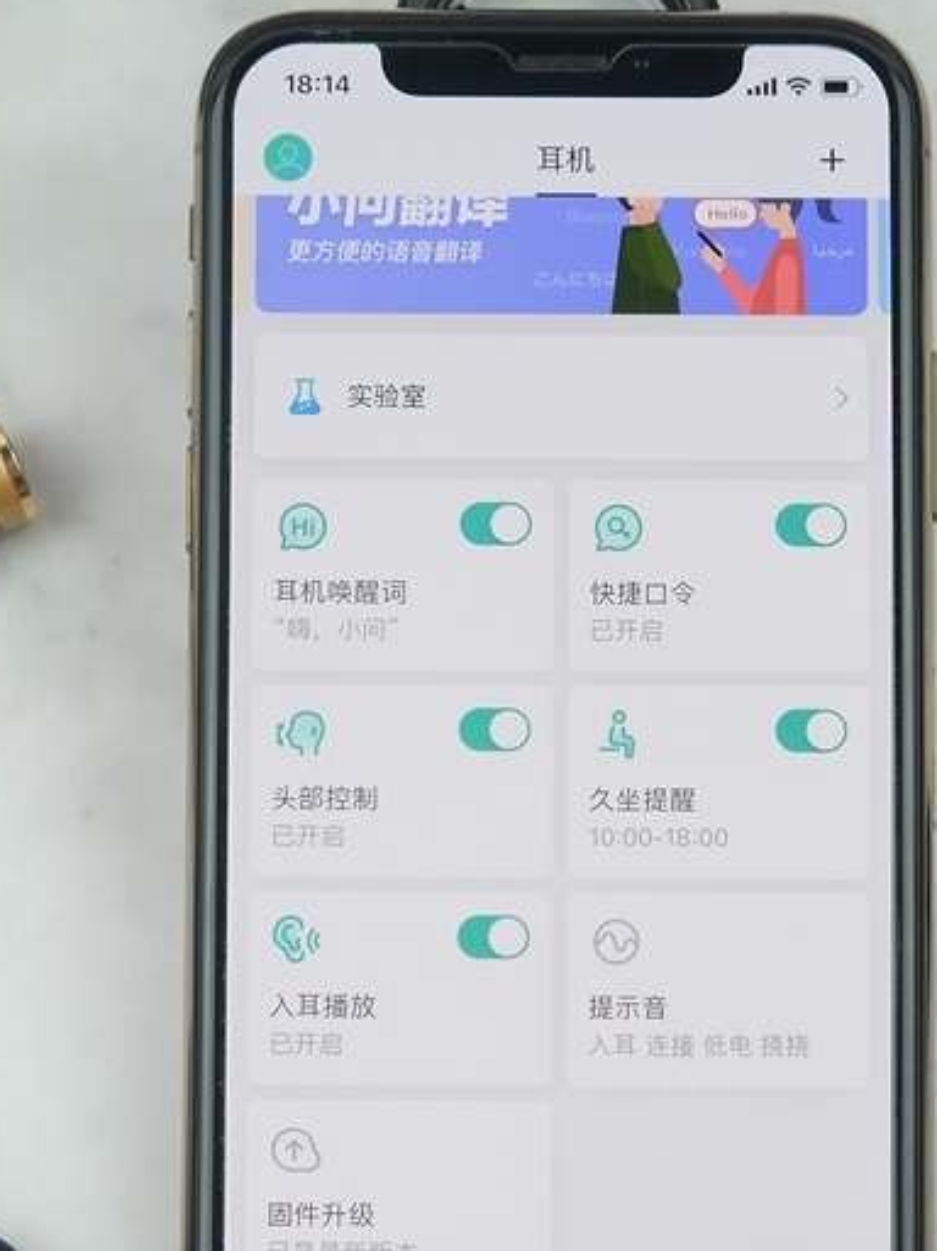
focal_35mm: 146
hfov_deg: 10.1
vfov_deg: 13.5
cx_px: 554
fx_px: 5276
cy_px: 779
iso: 500
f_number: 5.6
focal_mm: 50.5
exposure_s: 1/60
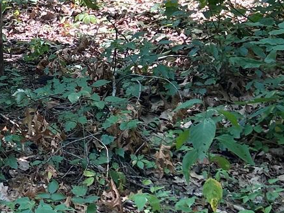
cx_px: -168
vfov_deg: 12.1
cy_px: 14
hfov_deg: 14.9
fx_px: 993
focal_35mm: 121
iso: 50
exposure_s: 1/342
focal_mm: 5.7
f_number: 1.5
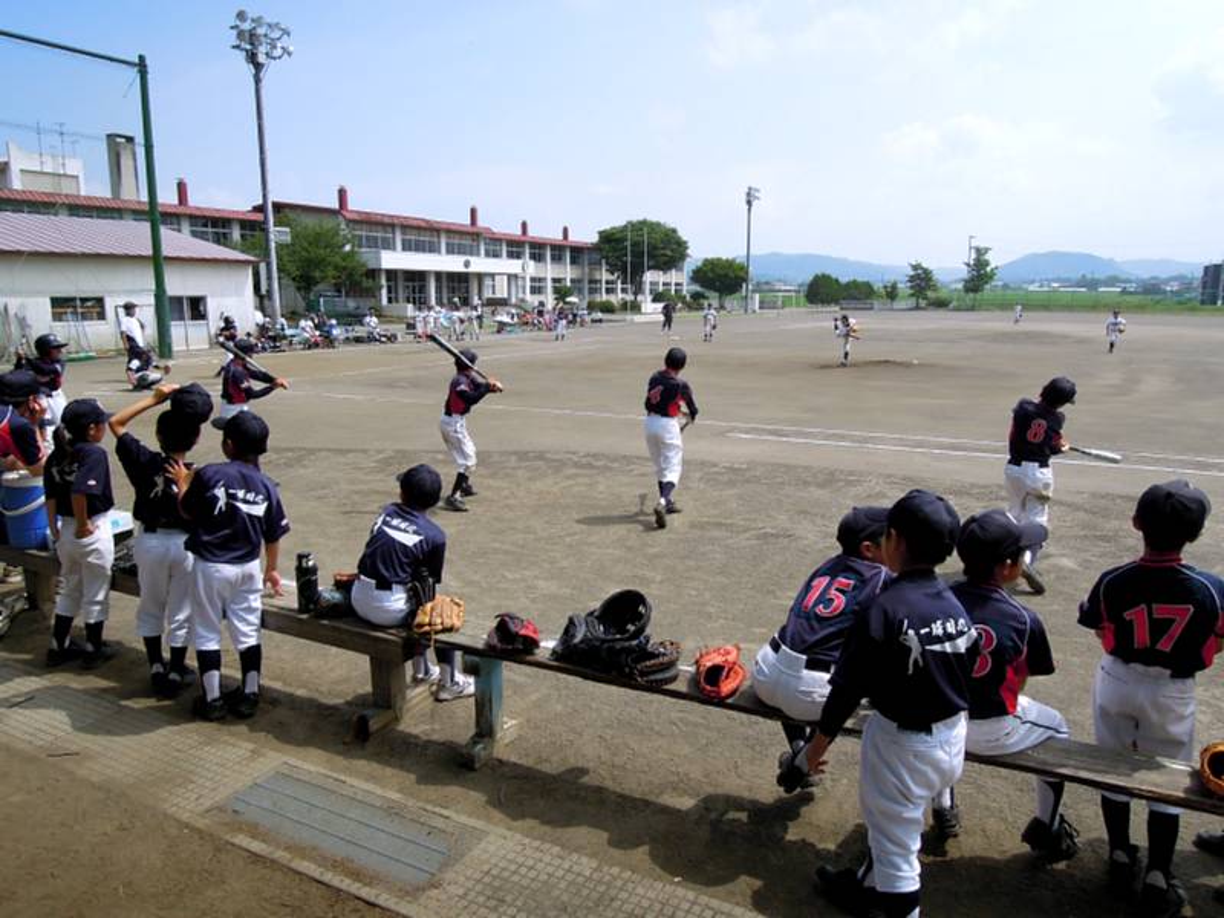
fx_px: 849
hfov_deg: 71.6
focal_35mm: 24
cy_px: 459
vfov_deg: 56.8
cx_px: 612
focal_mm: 4.3
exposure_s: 1/1600
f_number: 4
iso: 160
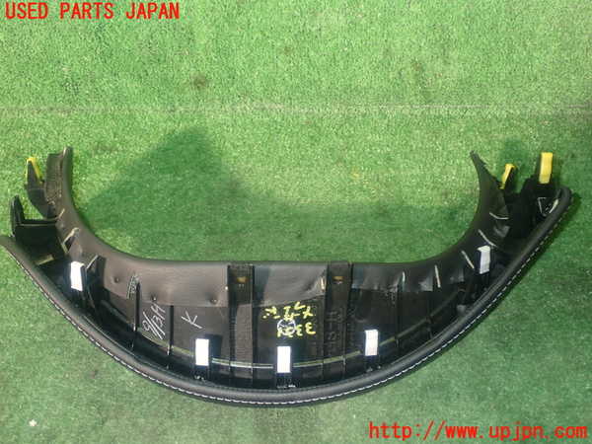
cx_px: 296
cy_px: 222
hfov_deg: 45.8
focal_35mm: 41
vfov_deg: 35.1
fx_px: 701
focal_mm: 7.31
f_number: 2.8
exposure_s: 1/80
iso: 200
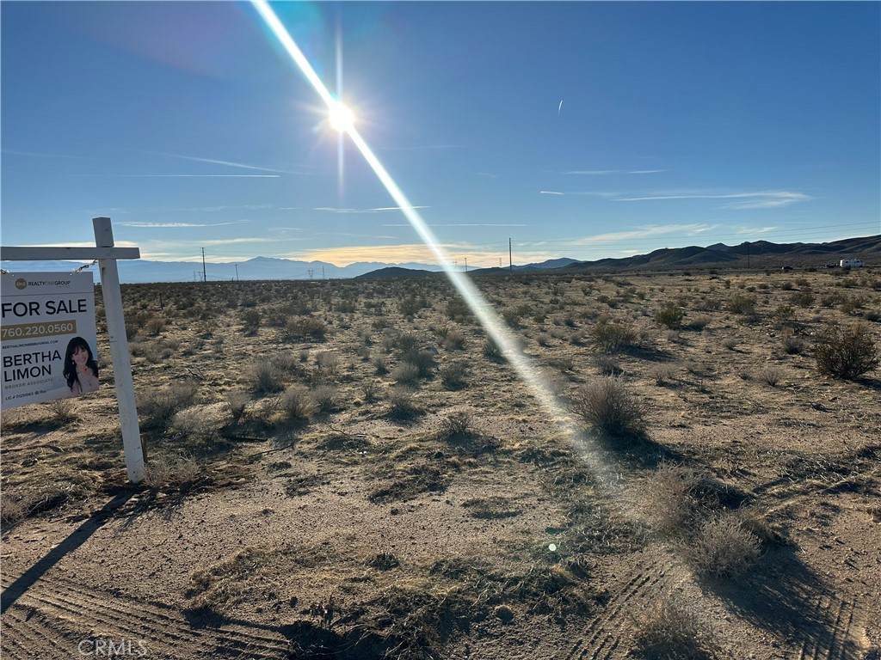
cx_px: 440
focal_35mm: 24
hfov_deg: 71.6
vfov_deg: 56.8
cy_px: 330
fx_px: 611
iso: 80
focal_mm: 6.86
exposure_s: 1/9709
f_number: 1.78
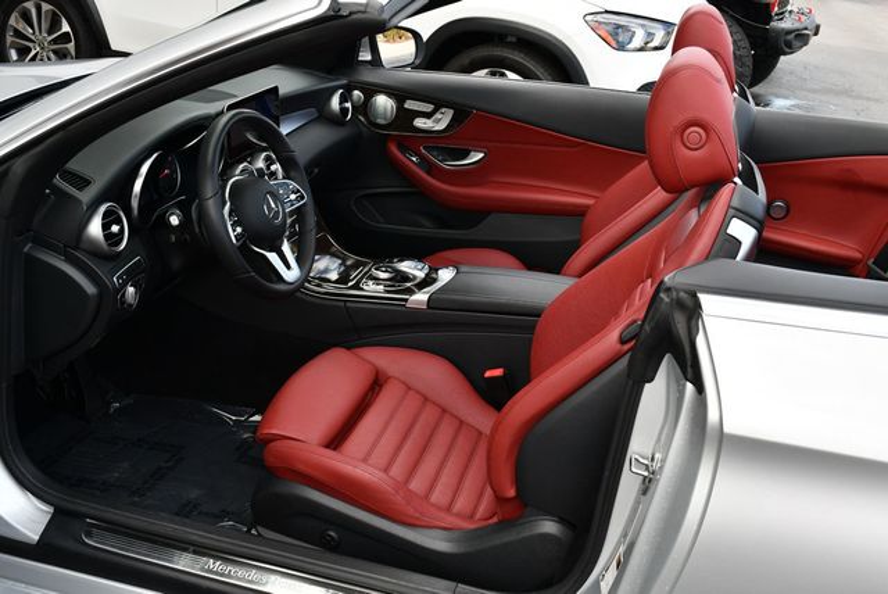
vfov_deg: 33.5
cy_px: 297
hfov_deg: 48.4
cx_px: 444
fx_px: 988
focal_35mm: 40
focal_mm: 20
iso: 200
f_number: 5.6
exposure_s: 1/250
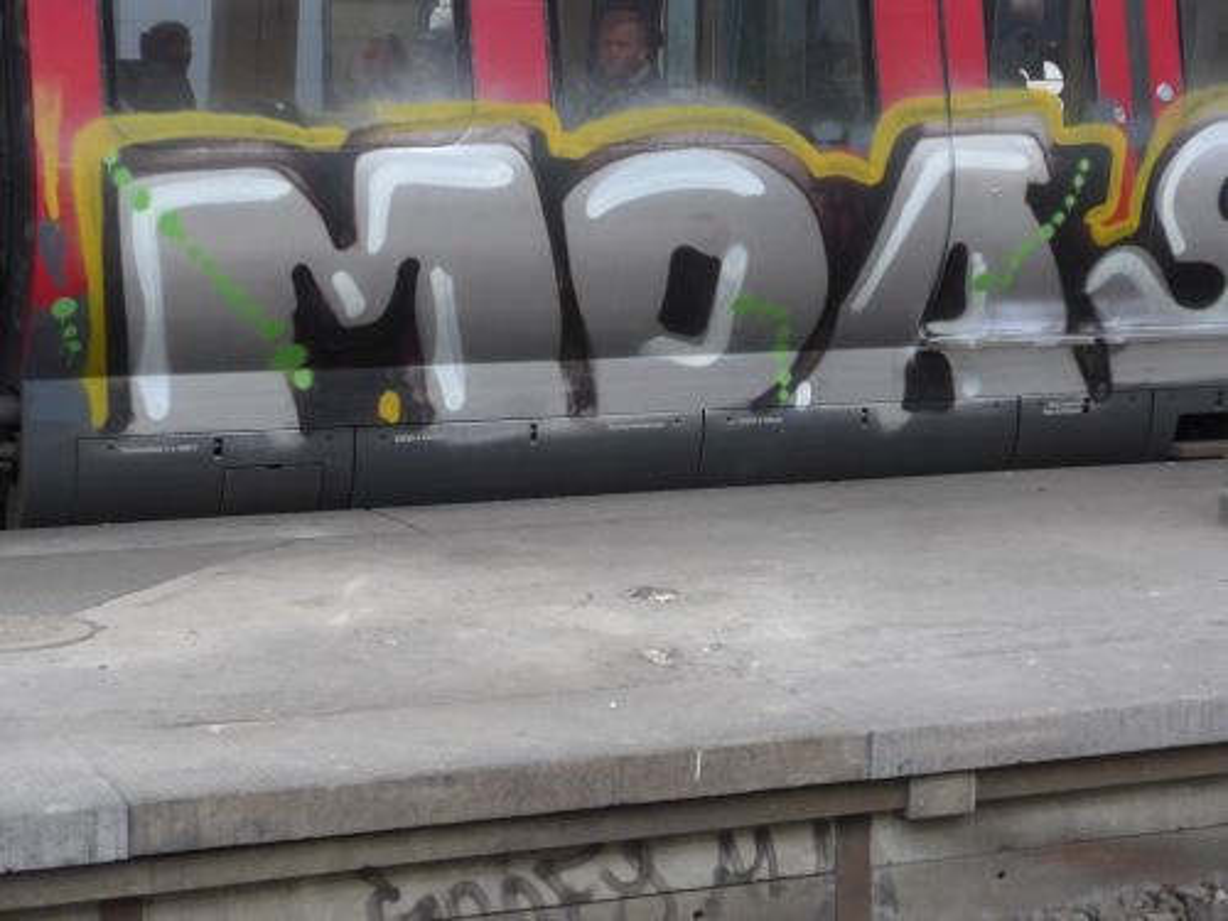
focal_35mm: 84
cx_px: 614
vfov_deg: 17.6
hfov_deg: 23.3
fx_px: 2980
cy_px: 460
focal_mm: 18
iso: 400
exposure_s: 1/25
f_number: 4.6
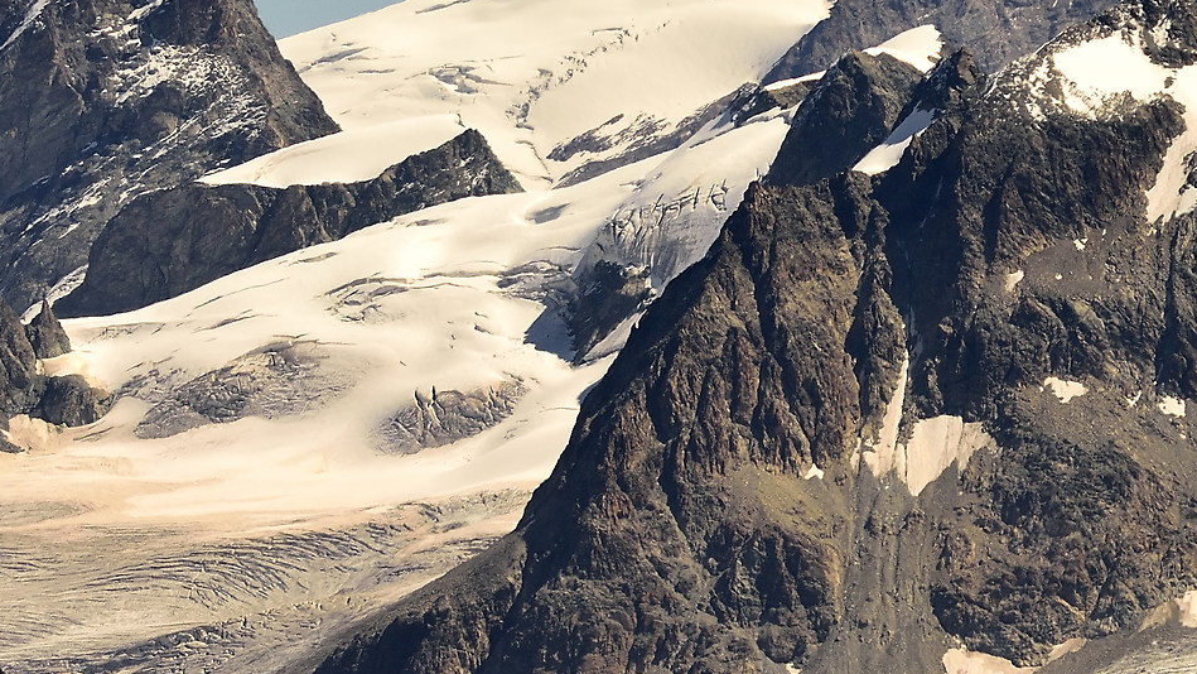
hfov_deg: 4.5
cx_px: 988
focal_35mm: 477
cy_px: -24
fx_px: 15141
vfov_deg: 2.5
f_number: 8
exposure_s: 1/1000
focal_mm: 120
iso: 280
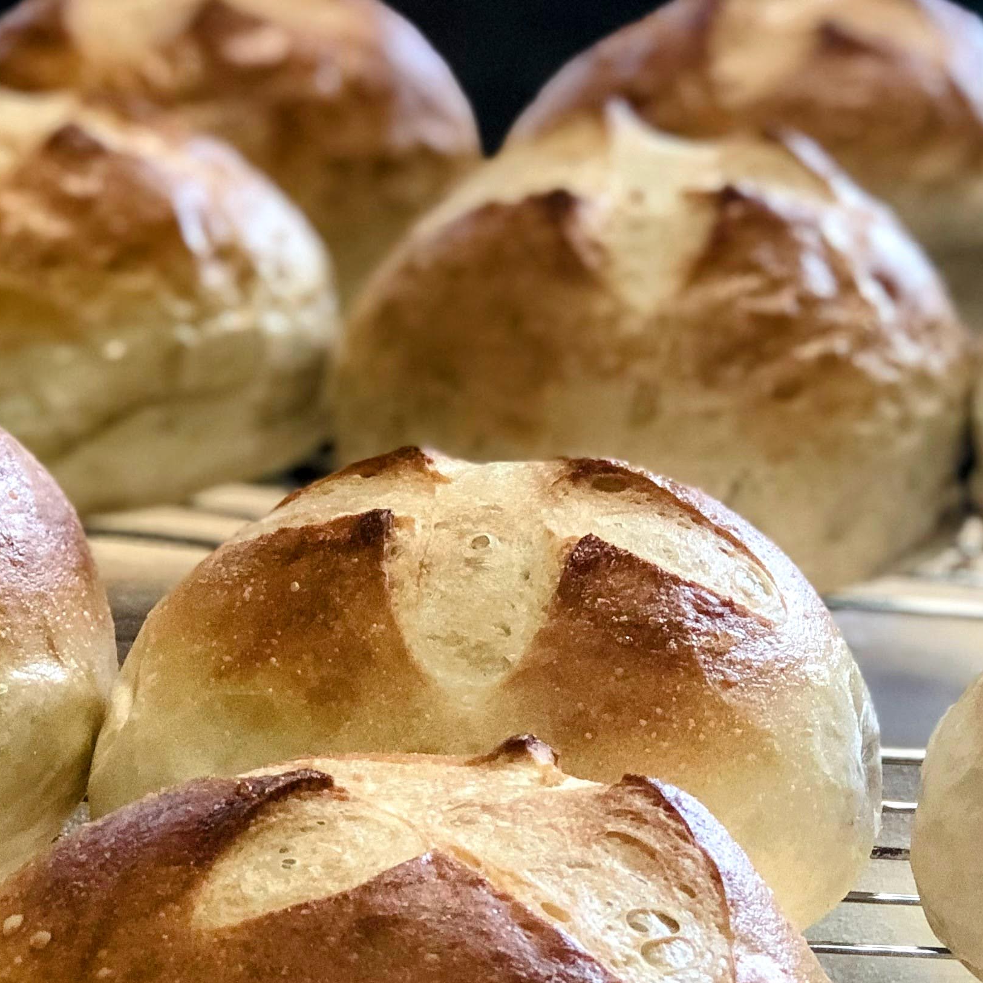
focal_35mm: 125
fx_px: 4016
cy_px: 615
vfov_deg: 13.9
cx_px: 601
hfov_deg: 13.9
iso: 125
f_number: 2.8
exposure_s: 1/30
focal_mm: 6.6
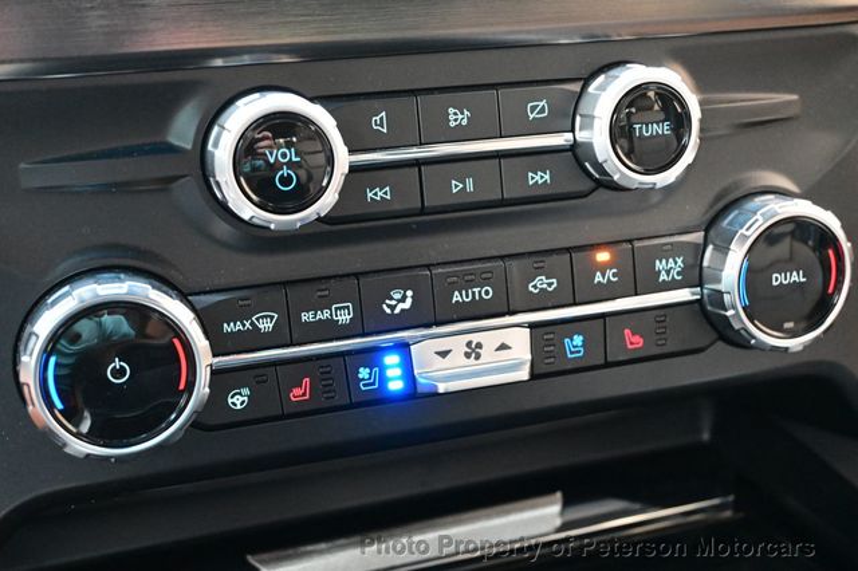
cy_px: 286
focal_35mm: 45
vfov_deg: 29.8
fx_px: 1072
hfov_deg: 43.6
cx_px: 429
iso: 6400
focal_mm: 30
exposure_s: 1/50
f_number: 4.8
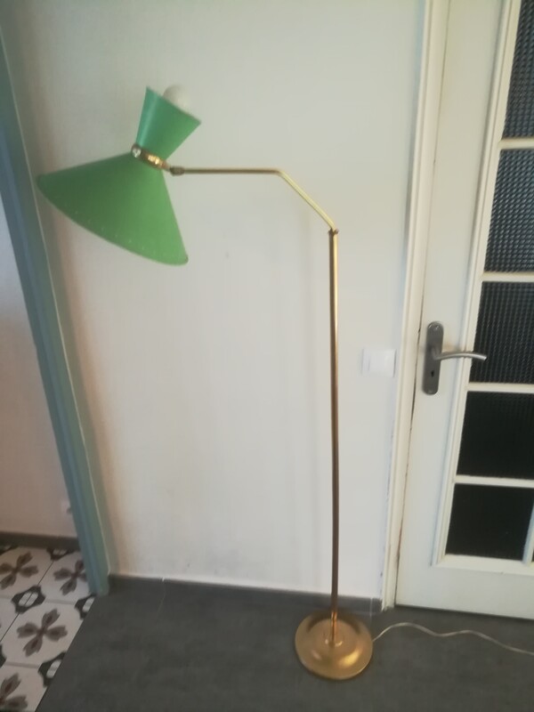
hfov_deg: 53.1
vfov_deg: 67.3
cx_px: 267
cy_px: 356
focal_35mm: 26
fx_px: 535
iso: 400
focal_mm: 3.83
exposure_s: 1/33.3
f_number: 2.2
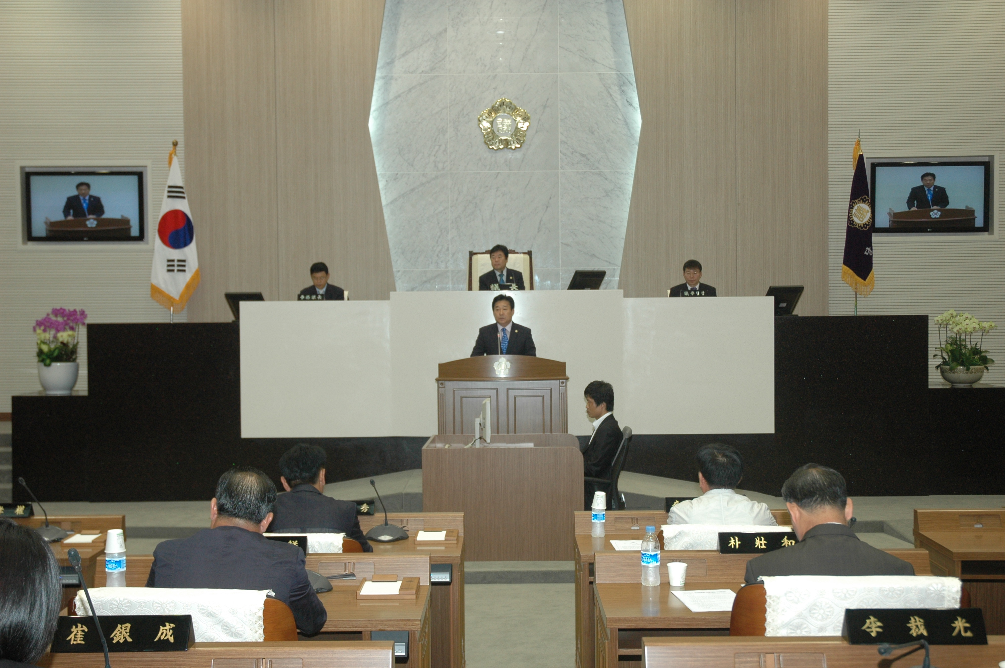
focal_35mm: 46
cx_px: 502
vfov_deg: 28.9
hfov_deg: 42.4
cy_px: 334
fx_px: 1297
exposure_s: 1/80
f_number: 5
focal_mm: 31
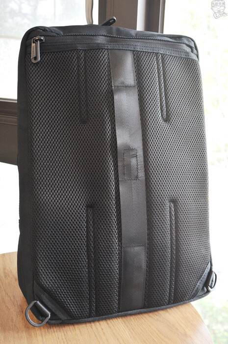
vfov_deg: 54.5
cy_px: 172
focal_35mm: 35
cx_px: 114
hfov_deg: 37.8
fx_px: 333
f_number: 8
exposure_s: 1/60
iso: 1600
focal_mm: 35
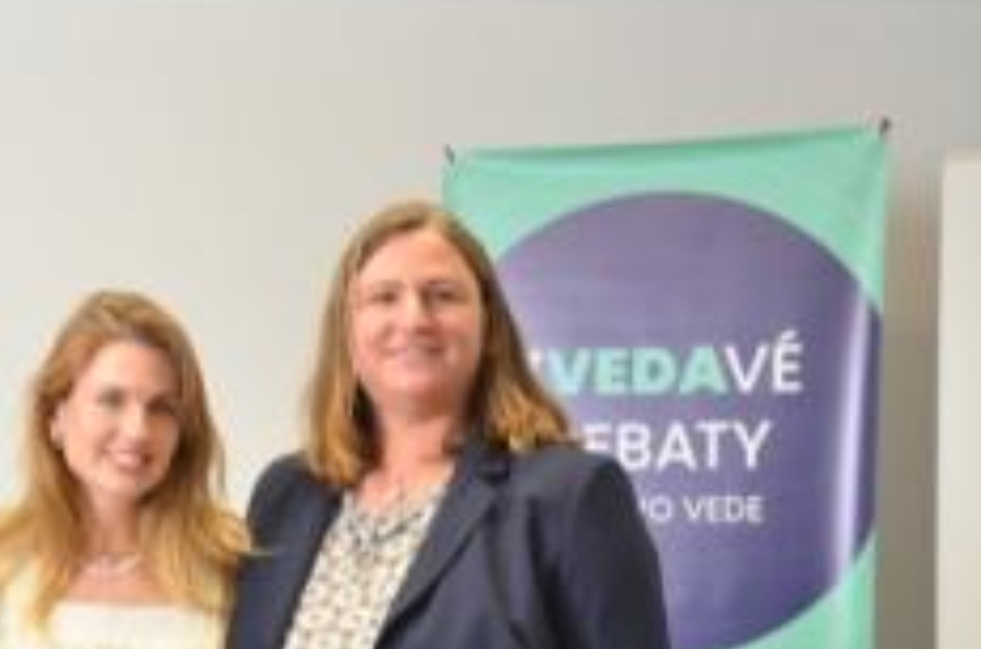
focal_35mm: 99
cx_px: 68
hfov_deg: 20.2
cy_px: 571
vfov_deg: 13.7
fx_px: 2692
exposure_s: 1/15
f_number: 8
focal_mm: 34
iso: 400
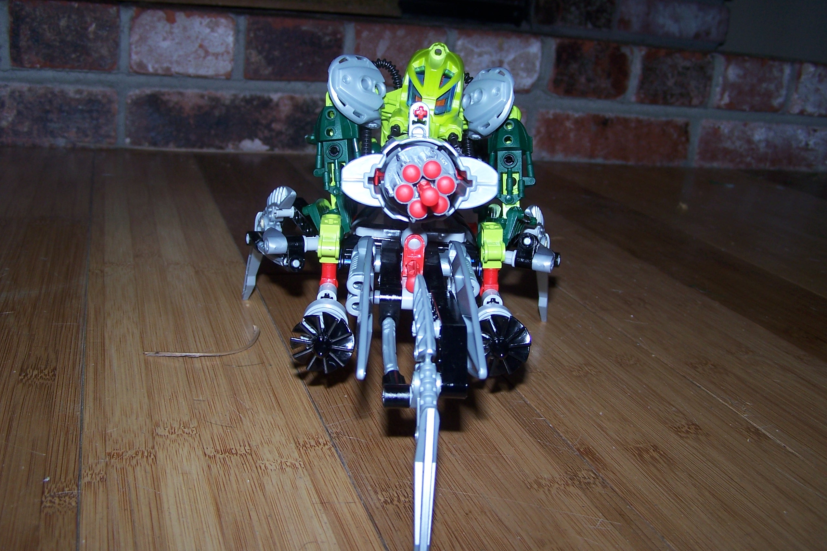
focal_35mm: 40
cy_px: 240
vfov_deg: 33.4
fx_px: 919
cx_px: 418
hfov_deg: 48.5
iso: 80
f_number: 2.8
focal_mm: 6.3
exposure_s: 1/60
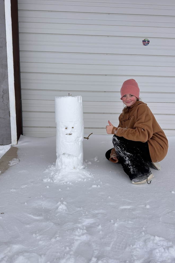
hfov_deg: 49.5
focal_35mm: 26
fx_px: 190
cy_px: 131
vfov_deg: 69.4
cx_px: 80
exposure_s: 1/9709
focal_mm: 6.86
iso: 80
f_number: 1.78
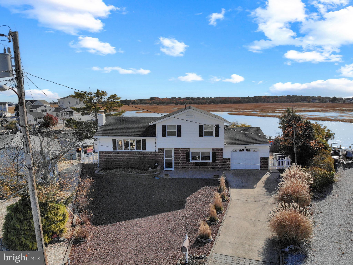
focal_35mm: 24
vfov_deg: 56.8
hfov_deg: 71.6
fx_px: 245
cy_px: 132
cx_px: 176
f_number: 2.8
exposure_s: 1/1828
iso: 100
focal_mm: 4.5
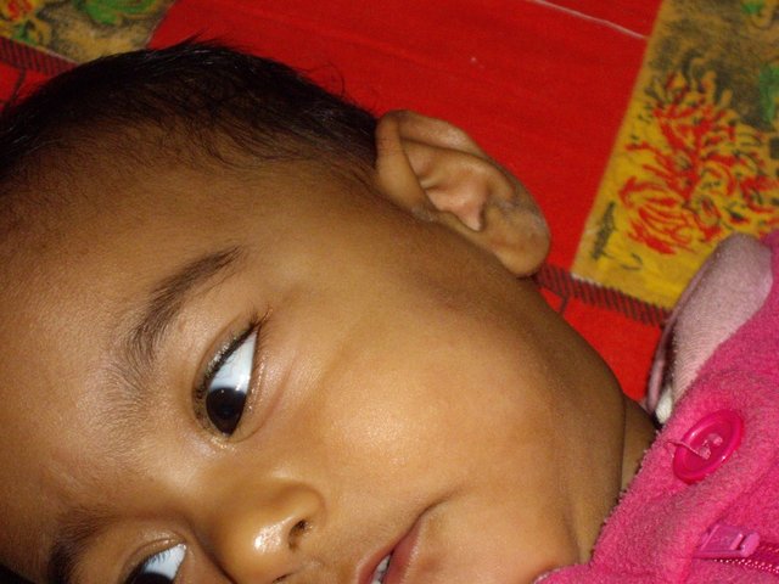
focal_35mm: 114
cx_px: 390
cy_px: 292
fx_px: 2565
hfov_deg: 17.3
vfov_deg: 13.0
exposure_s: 1/125
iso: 400
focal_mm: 18.6
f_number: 5.2
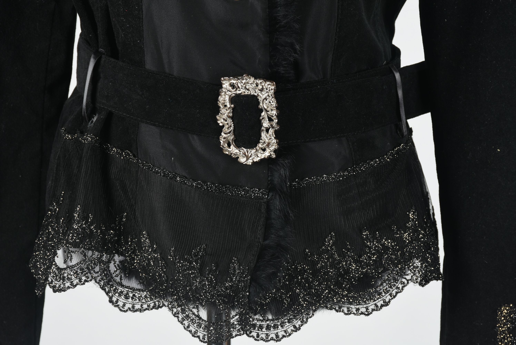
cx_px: 258
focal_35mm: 120
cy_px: 172
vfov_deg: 11.4
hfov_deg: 17.0
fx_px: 1721
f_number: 10
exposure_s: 1/125
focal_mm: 80
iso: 200
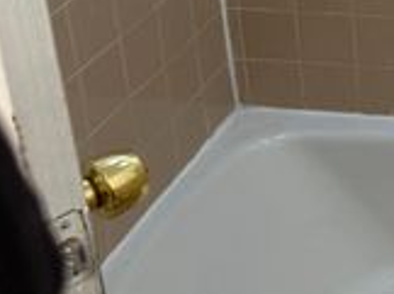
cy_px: -81
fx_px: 1000
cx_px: 676
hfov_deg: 18.3
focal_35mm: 88
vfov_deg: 15.9
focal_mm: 6.76
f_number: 1.78
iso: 160
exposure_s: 1/60
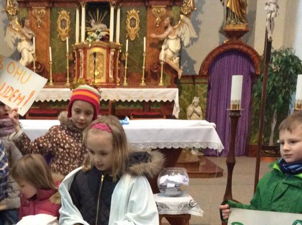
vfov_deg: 20.8
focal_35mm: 68
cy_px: 224
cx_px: 61
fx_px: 592
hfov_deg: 28.0
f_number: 2.4
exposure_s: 1/20
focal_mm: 3.3
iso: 250
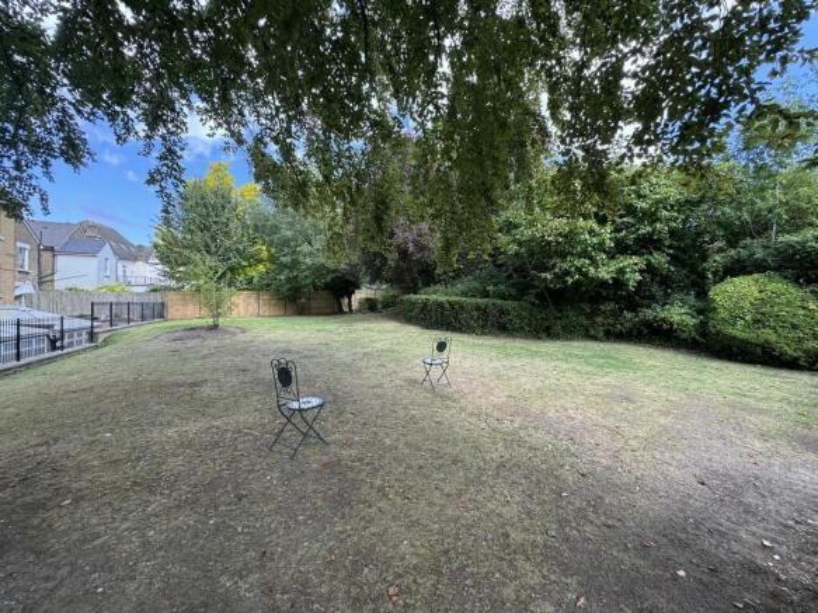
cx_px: 409
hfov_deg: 102.1
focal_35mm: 14
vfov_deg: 85.7
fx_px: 331
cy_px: 306
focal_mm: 2.22
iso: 40
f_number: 2.2
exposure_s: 1/154
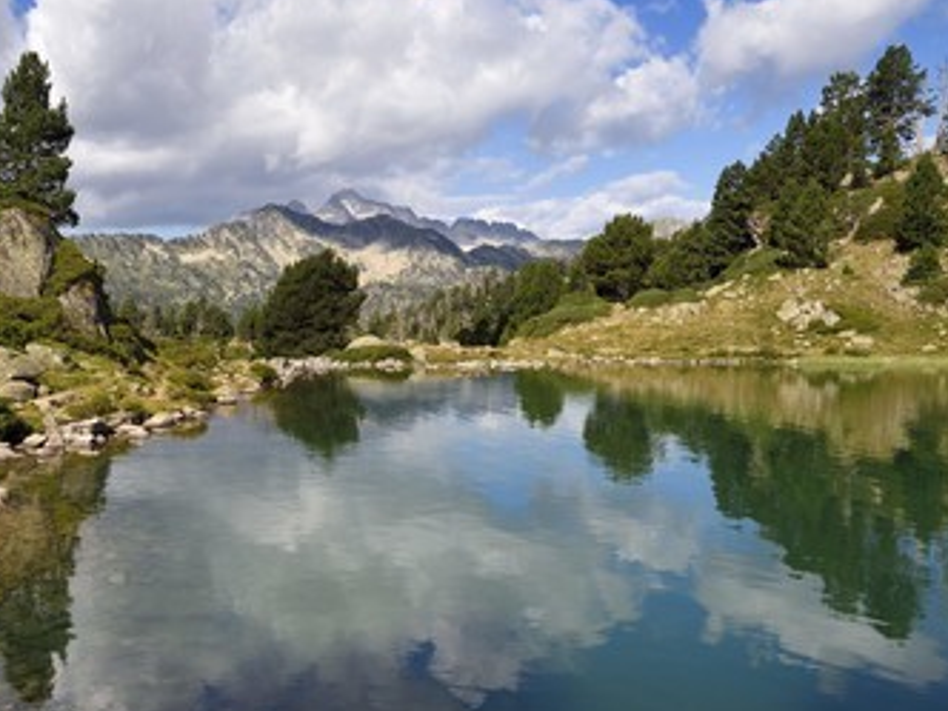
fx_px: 1068
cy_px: 326
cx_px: 375
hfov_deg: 47.6
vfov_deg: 36.8
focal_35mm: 39
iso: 200
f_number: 13
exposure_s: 1/400
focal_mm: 32
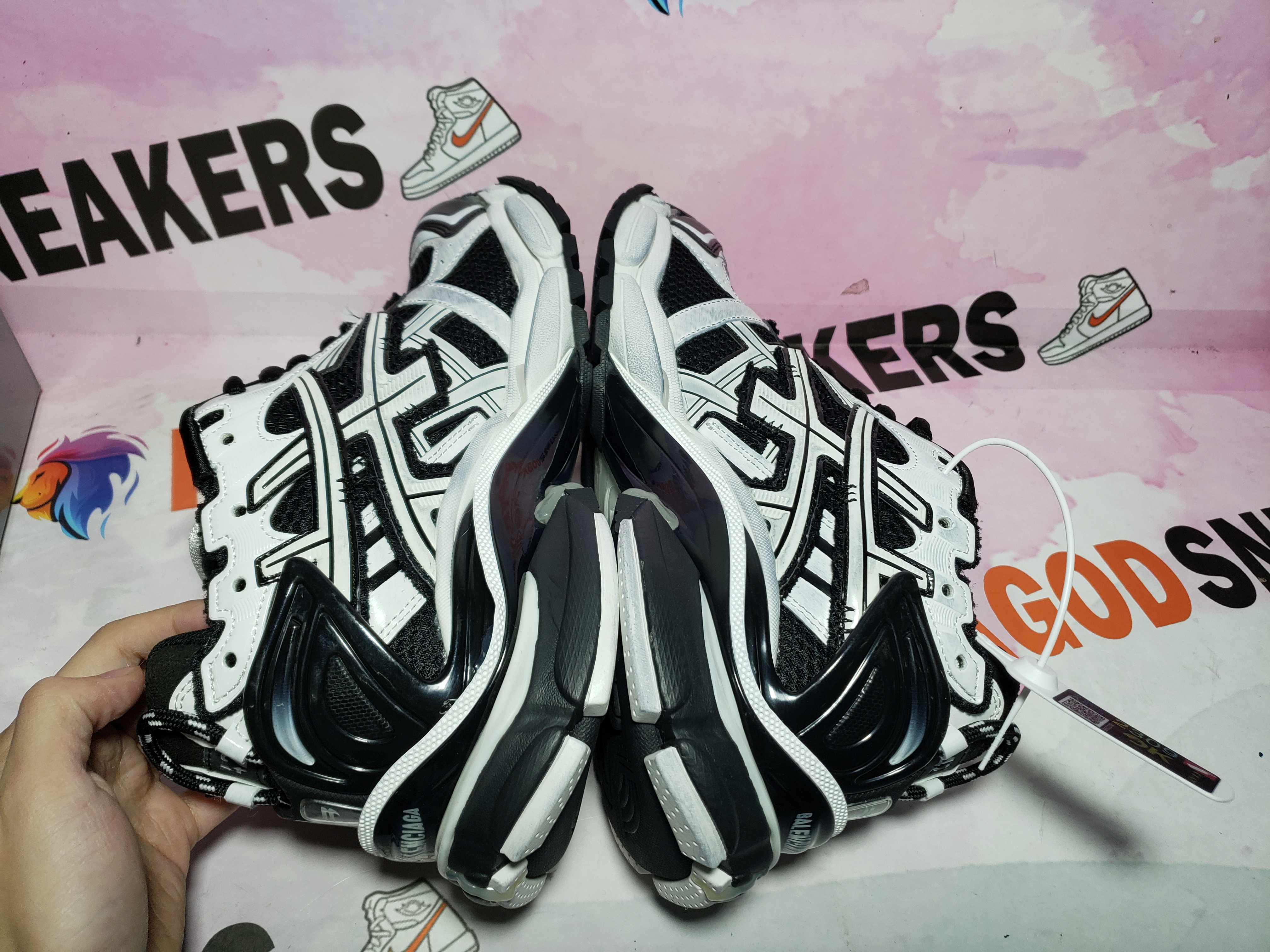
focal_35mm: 26
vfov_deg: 53.1
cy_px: 476
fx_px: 954
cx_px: 635
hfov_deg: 67.3
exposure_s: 1/562
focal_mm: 4.3
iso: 50
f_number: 1.5
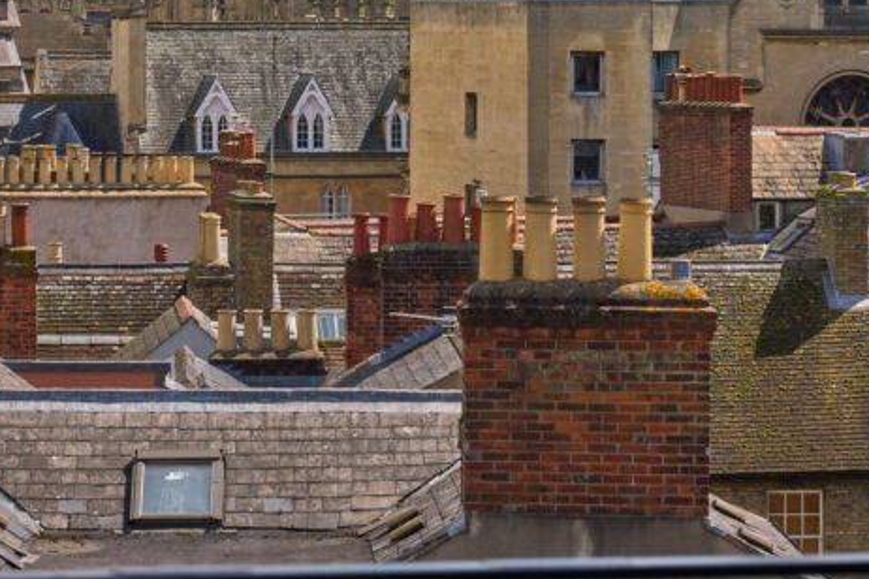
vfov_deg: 8.8
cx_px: 190
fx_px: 3741
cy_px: -33
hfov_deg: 13.2
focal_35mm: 155
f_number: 11
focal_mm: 70
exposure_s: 1/500
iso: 200
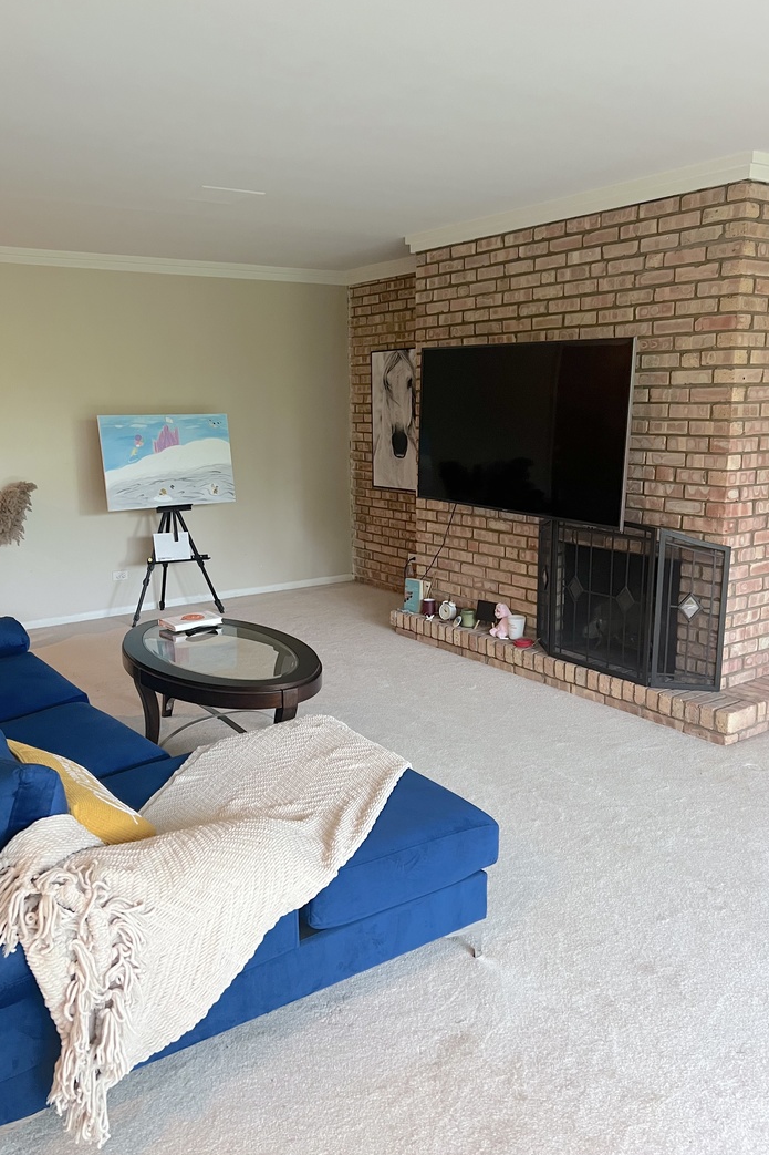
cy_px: 565
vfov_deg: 65.5
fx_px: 897
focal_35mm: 28
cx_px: 360
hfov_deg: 46.4
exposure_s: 1/60
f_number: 1.5
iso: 250
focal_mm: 5.7
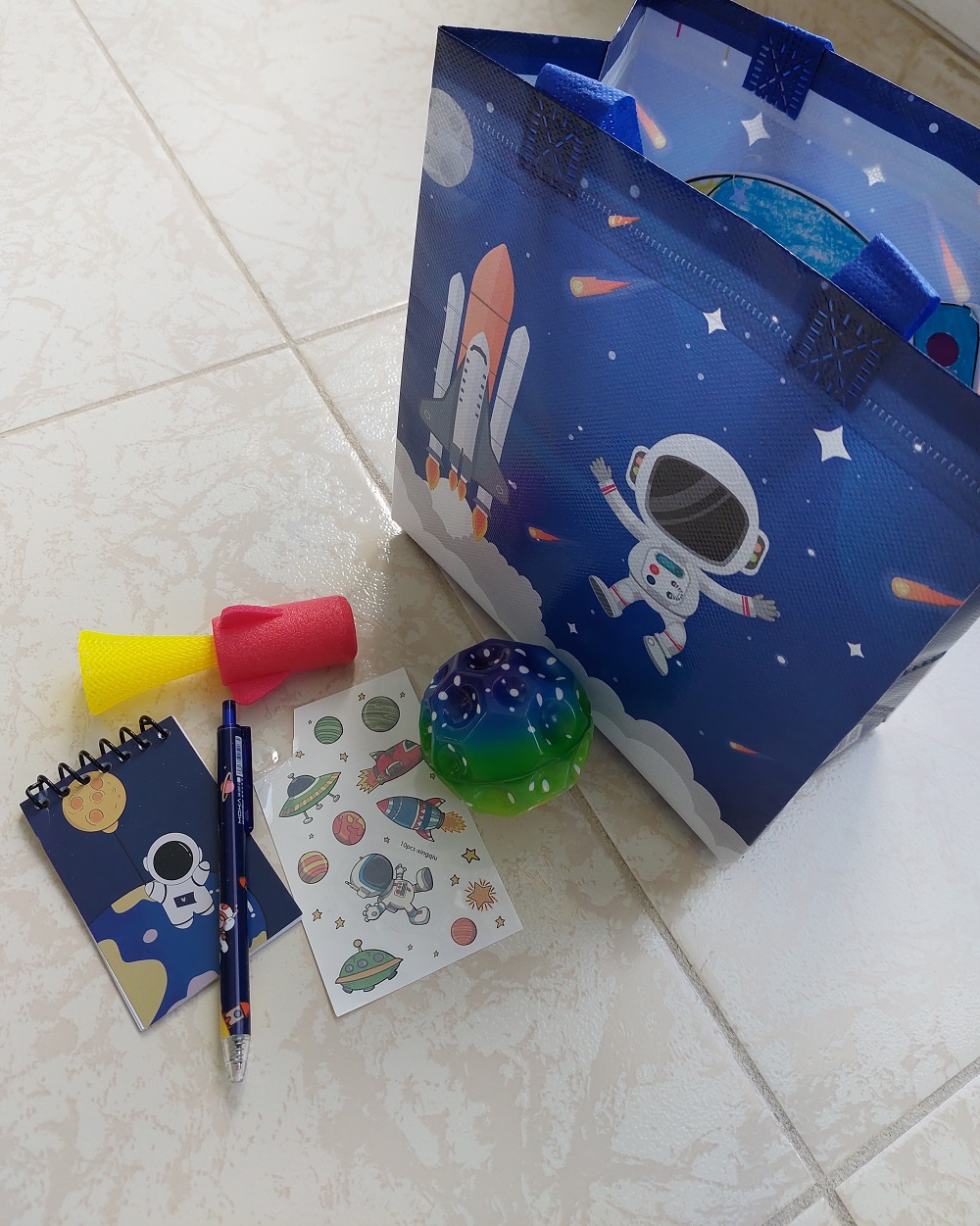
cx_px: 485
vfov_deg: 65.9
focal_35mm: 26
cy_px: 547
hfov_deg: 54.9
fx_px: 943
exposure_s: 1/100
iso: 80
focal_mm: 5.23
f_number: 1.8
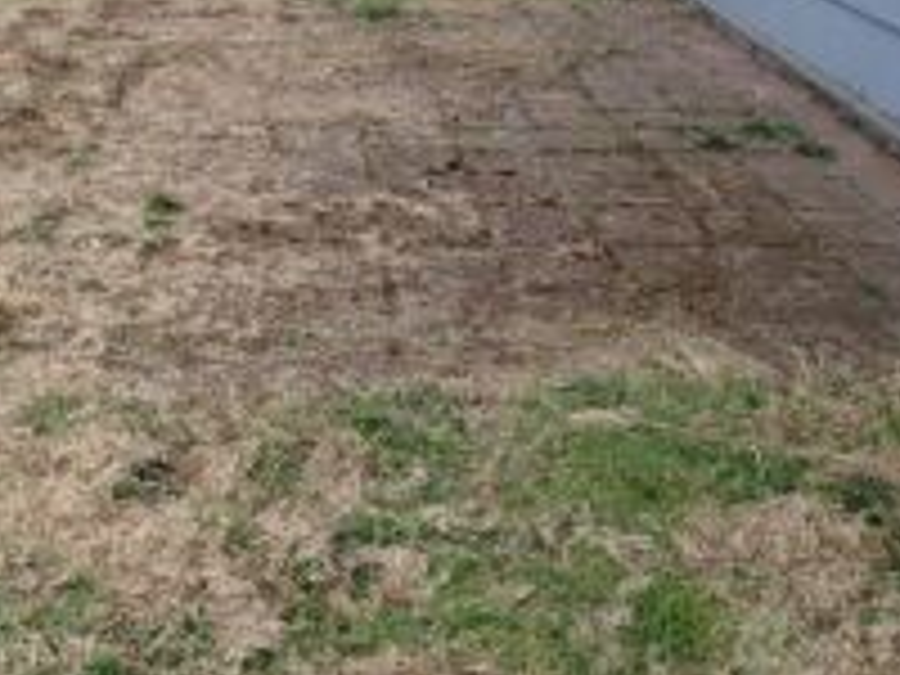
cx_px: 392
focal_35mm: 50
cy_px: 220
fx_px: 1300
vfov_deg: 28.9
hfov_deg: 38.1
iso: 100
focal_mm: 4.5
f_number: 2.8
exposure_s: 1/200
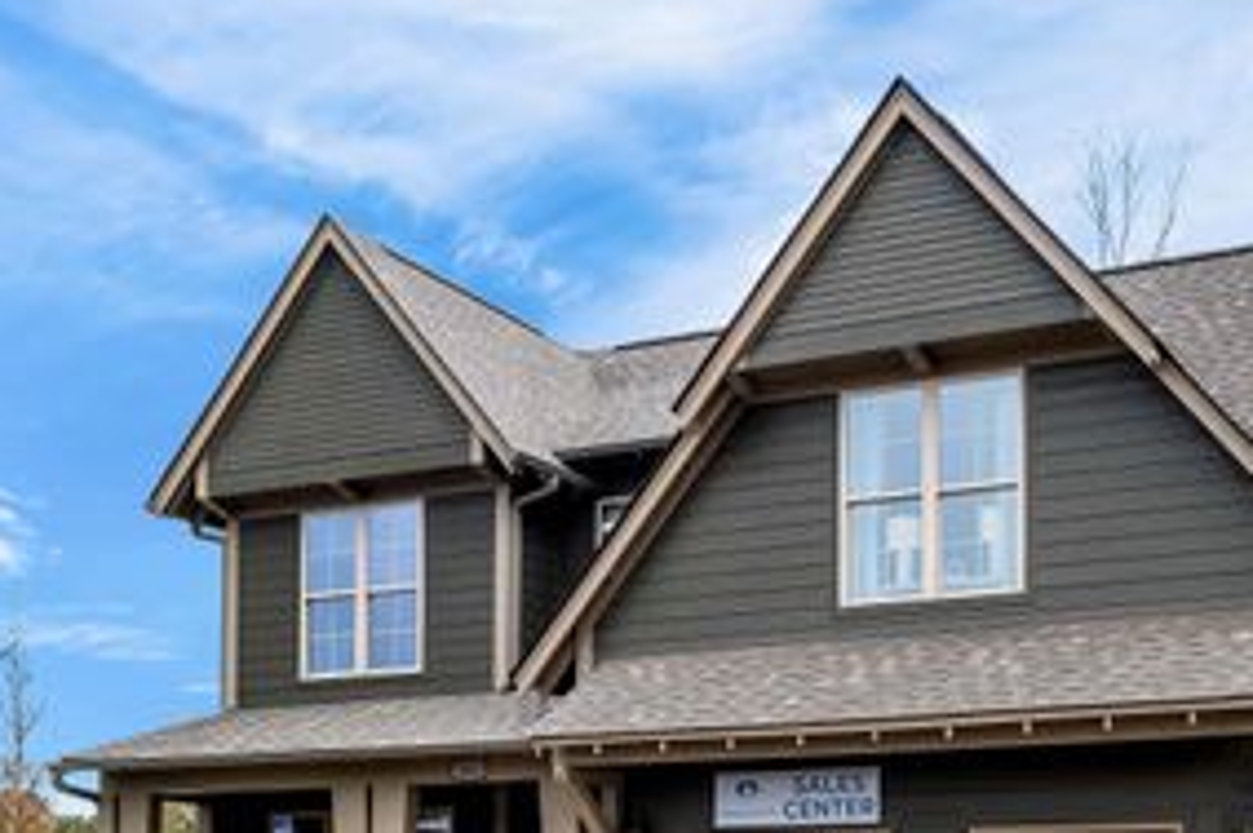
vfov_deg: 25.2
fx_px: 1843
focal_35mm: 53
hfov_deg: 37.4
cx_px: 744
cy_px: 618
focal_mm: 20
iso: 1600
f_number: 7.1
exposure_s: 1/320
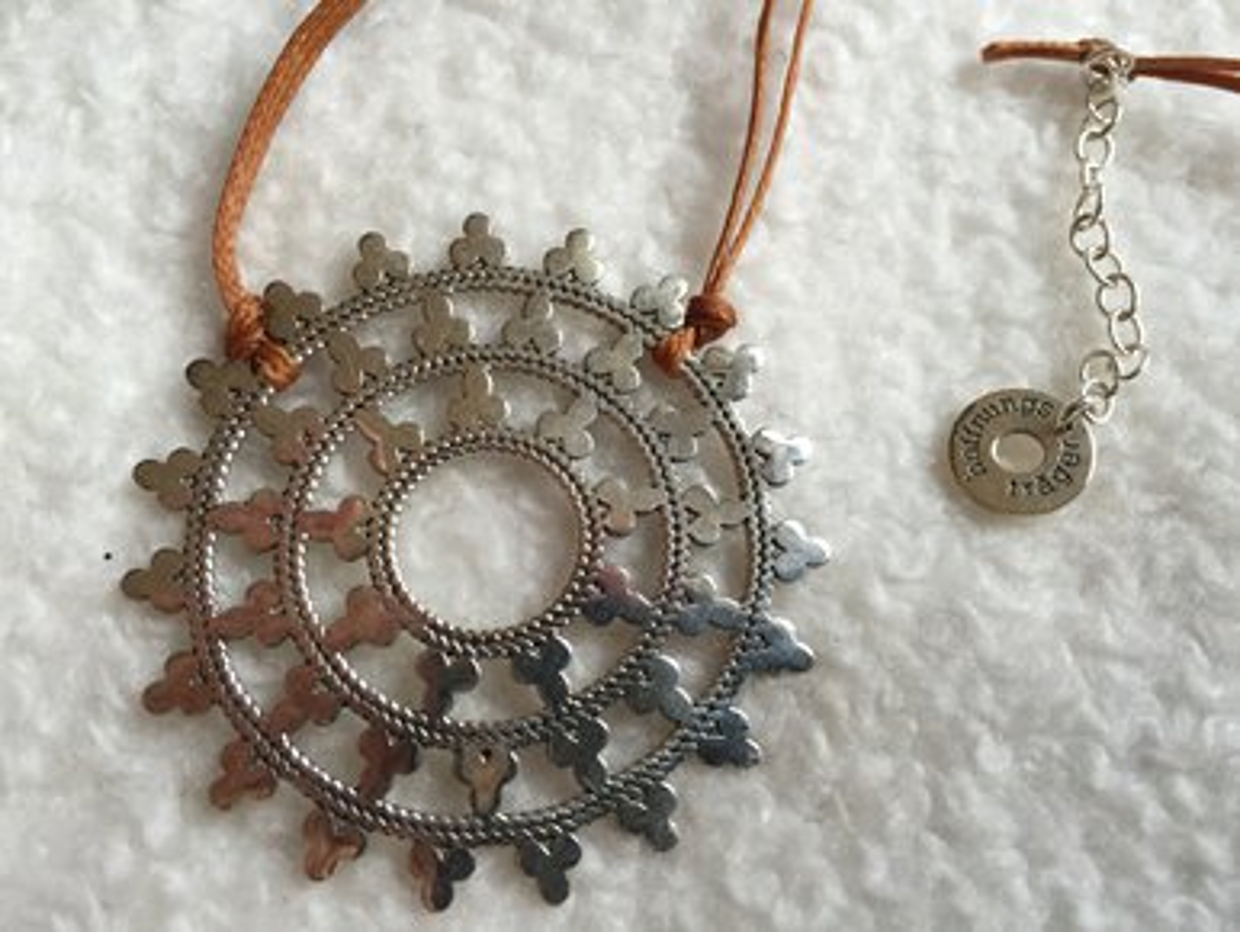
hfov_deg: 61.6
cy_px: 466
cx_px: 620
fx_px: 1039
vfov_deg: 48.3
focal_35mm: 29
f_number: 2.2
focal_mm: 4.15
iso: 64
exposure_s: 1/33
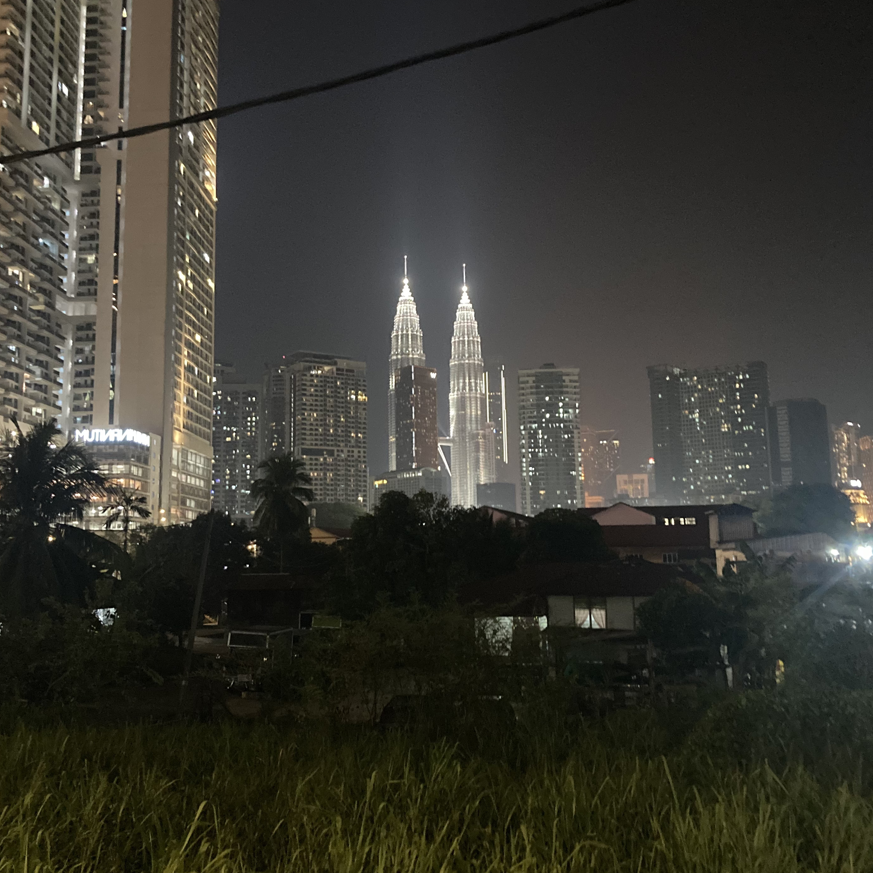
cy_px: 407
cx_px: 405
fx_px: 1027
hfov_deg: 46.0
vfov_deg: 46.0
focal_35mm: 36
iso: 800
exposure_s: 1/15
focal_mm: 3.99
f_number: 1.8
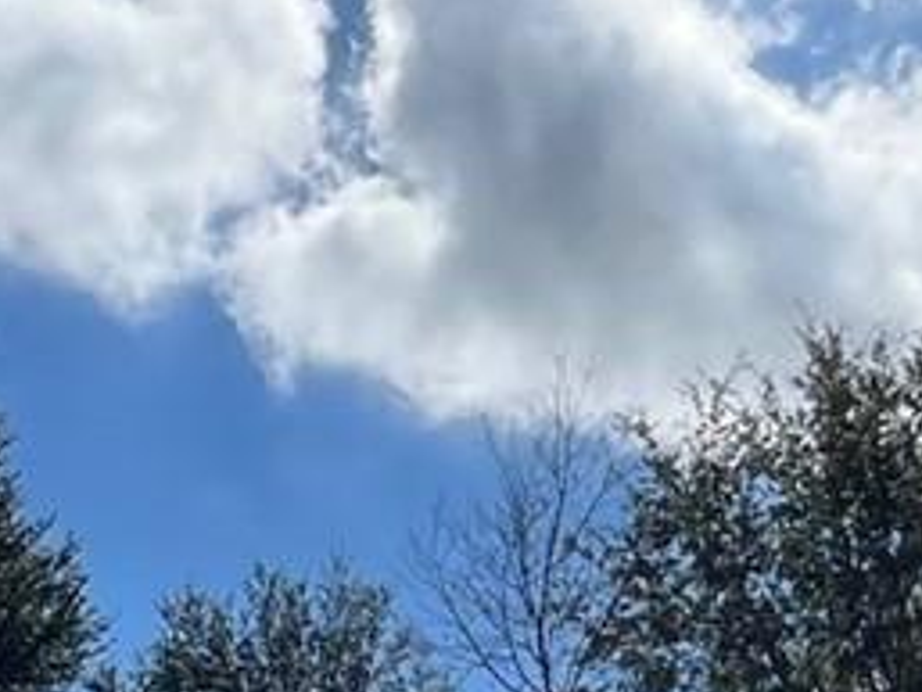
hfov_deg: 23.6
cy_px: 757
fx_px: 2158
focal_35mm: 81
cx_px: 782
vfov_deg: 17.6
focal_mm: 1.57
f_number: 1.8
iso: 40
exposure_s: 1/5236
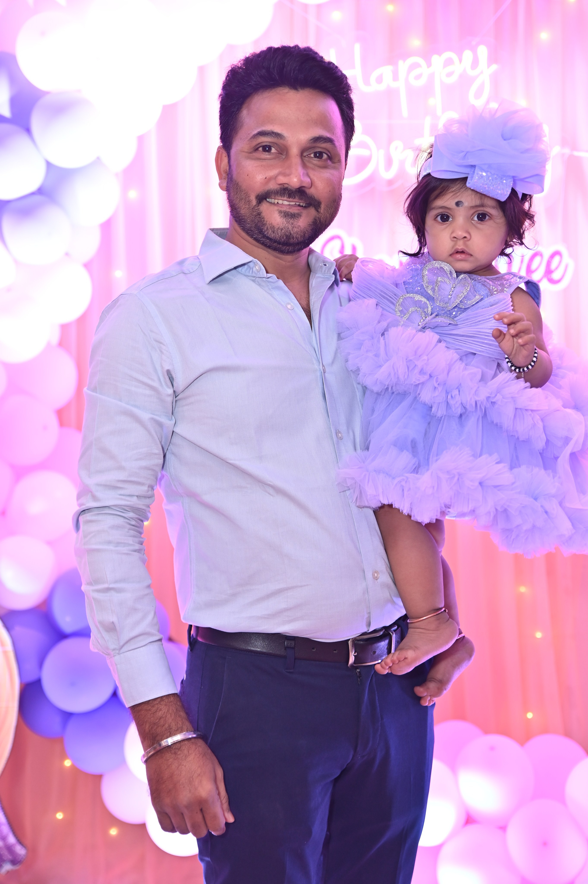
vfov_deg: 39.6
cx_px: 294
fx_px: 1227
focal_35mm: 50
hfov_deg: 27.0
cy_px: 442
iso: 500
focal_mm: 50
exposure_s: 1/160
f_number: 2.8
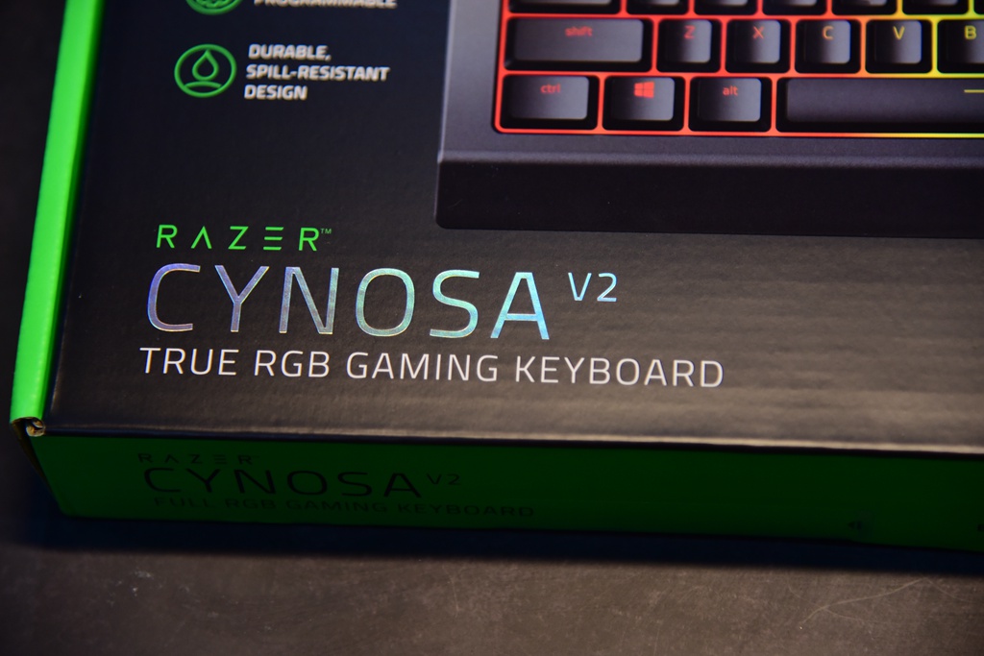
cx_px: 492
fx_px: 3280
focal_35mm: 120
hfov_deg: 17.1
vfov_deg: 11.4
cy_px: 328
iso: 1600
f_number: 4
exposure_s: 1/40
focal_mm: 120
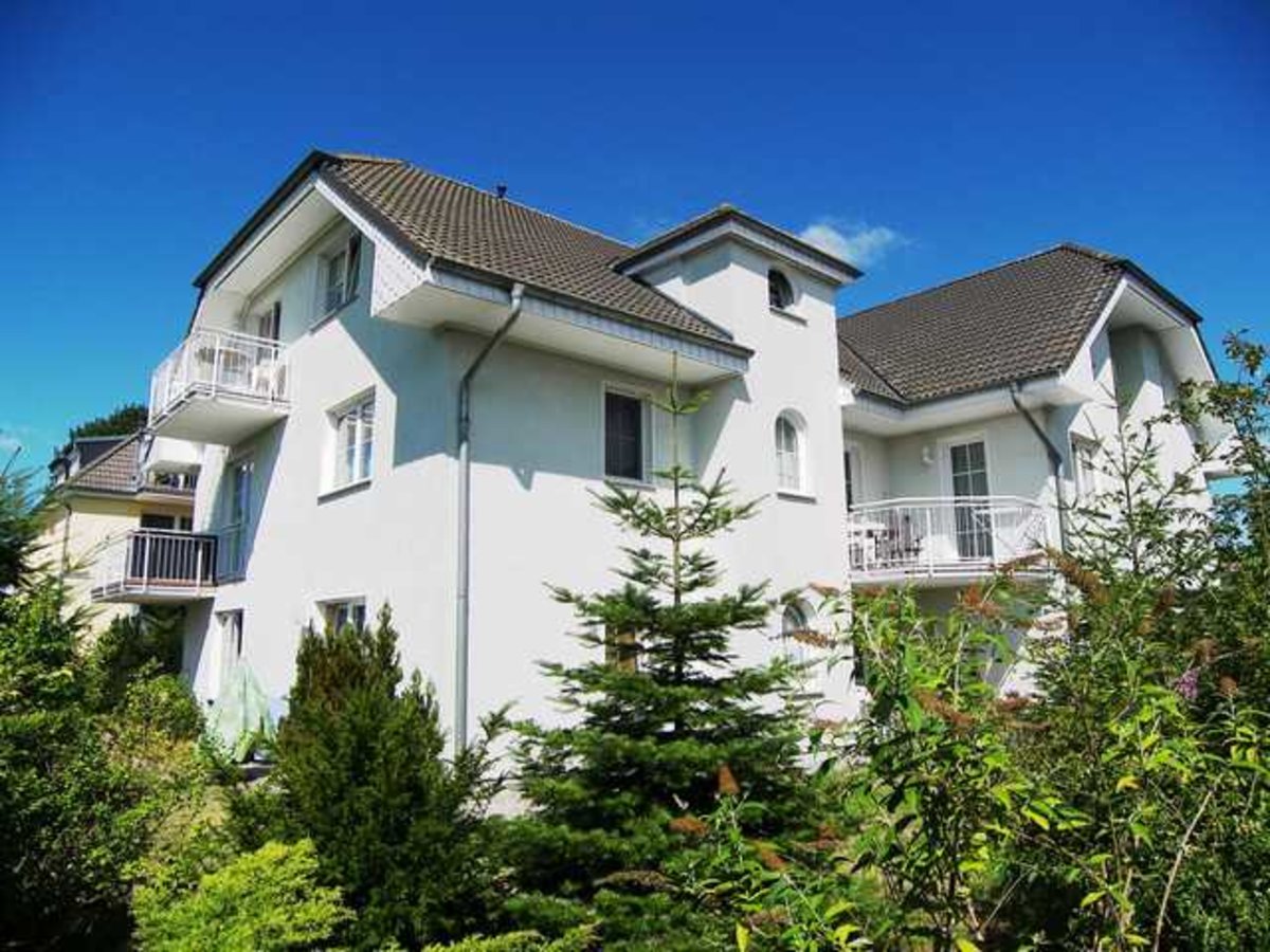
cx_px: 635
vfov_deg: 56.8
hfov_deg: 71.6
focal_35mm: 24
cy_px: 476
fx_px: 881
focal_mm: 5
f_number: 3.2
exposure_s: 1/1250
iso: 50
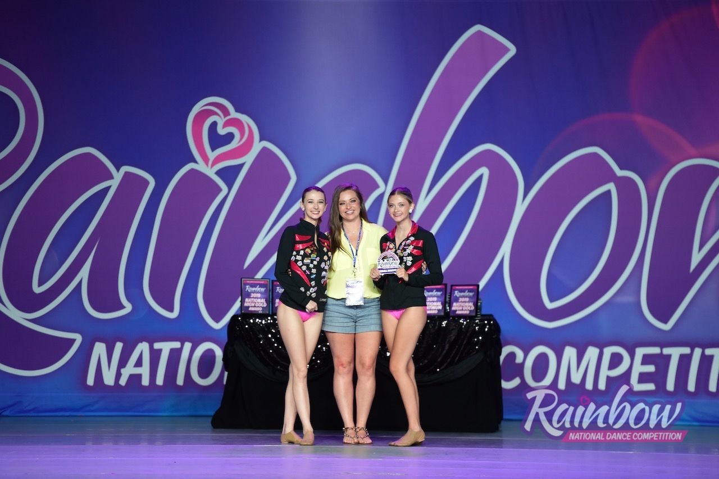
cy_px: 240
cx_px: 360
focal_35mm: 200
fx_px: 3992
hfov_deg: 10.3
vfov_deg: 6.9
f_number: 3.2
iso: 2500
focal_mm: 200
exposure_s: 1/1250
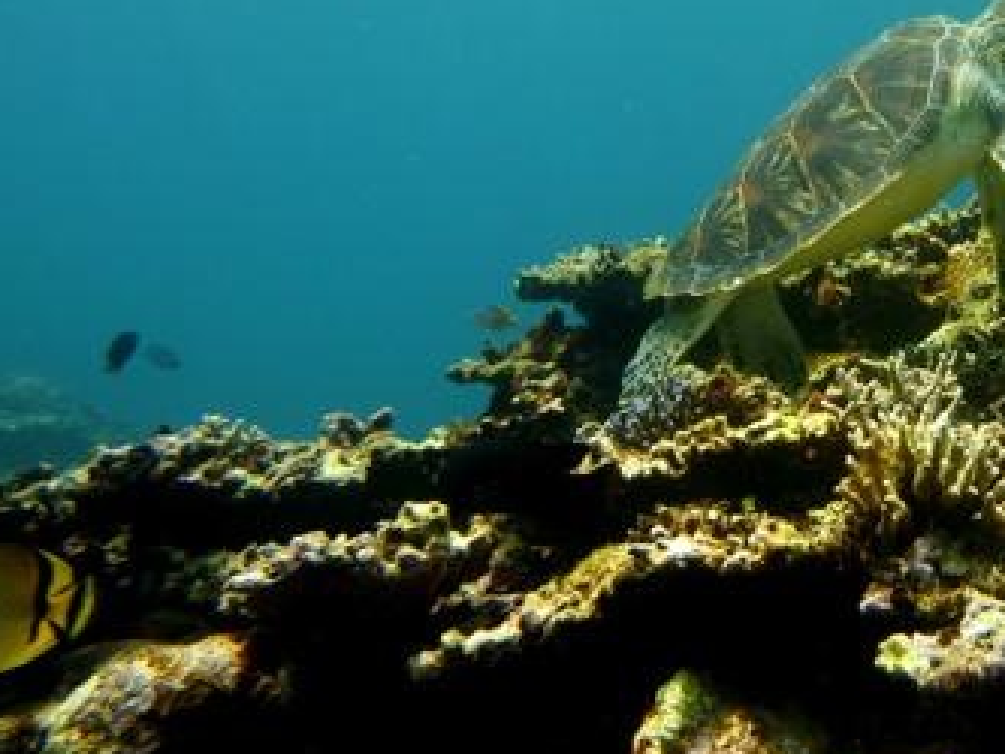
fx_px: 1307
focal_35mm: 45
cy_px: 211
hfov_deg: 39.8
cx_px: 848
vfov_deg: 31.8
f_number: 4
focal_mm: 4.1
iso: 80
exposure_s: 1/160
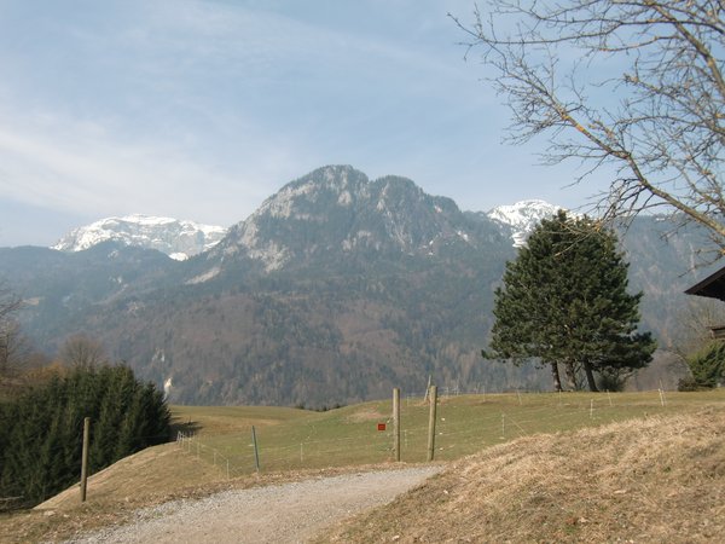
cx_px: 362
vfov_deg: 41.8
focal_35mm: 34
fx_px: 712
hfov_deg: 54.0
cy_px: 272
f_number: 3.6
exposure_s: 1/640
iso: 64
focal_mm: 6.1
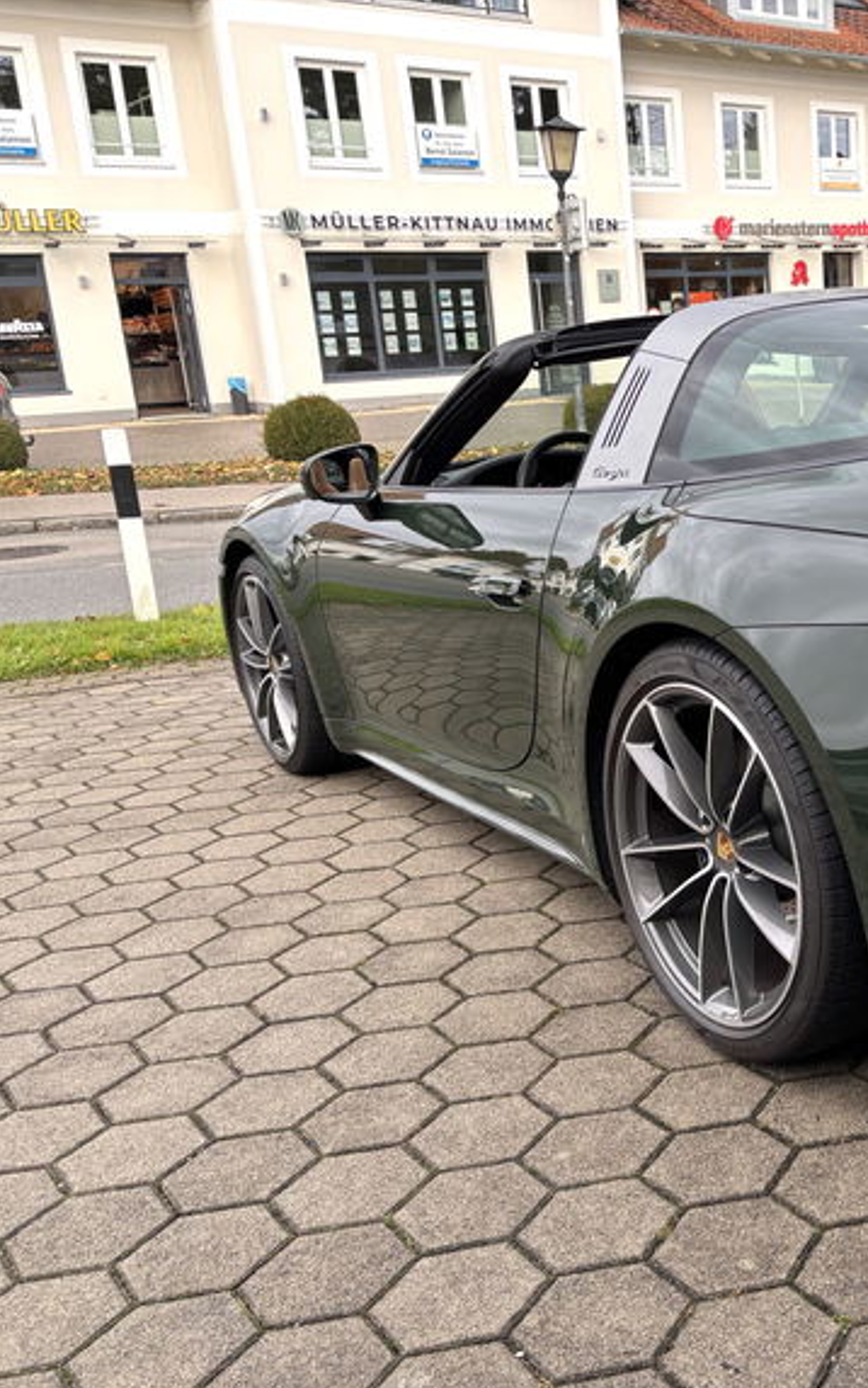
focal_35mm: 37
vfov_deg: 52.7
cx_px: 887
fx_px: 1399
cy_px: 694
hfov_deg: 31.6
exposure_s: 1/343
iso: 50
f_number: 1.6
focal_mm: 5.96
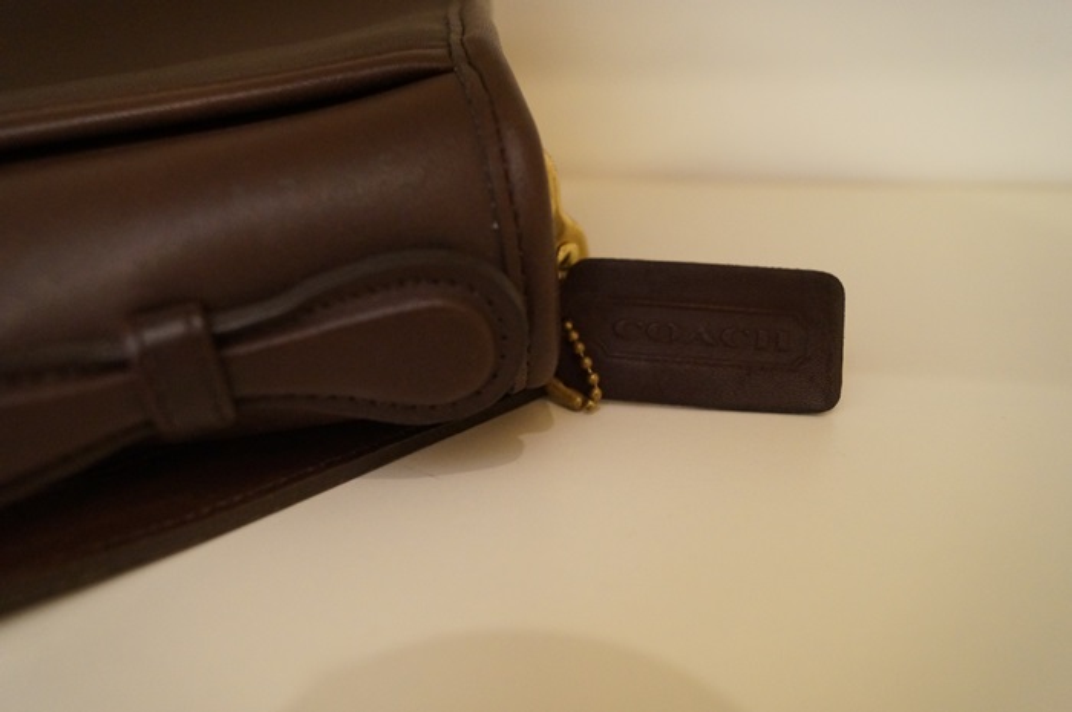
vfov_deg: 43.5
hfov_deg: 62.0
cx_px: 536
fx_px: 892
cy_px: 356
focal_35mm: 30
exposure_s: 1/60
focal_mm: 20
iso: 2000
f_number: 4
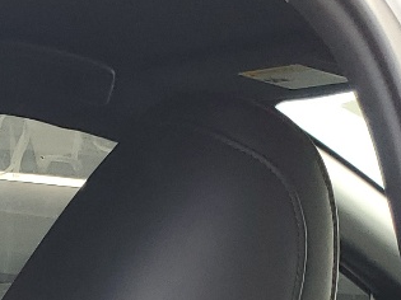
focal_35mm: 132
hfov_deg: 13.1
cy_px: 643
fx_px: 1529
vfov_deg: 10.2
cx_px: -388
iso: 50
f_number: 1.5
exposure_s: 1/192
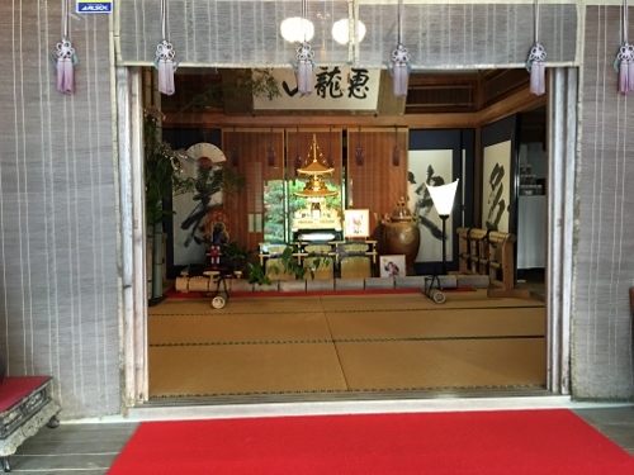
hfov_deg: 61.7
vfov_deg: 48.2
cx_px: 317
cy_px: 238
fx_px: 531
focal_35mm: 29
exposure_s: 1/15
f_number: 2.2
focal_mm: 4.15
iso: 100
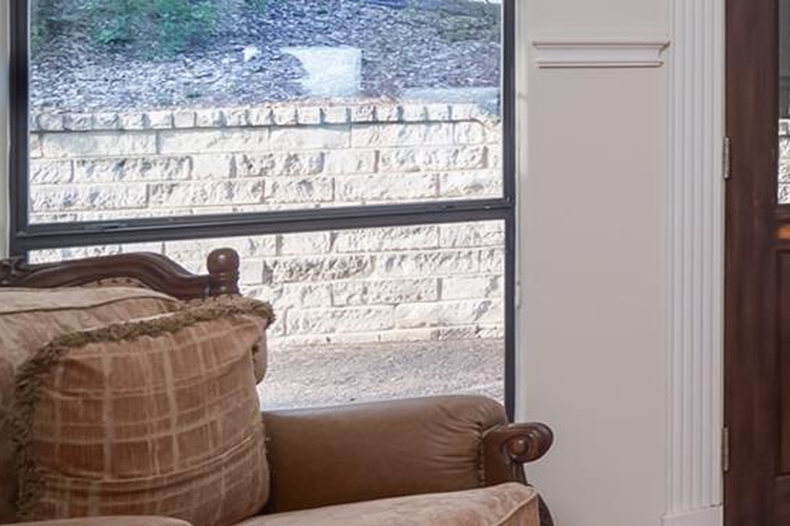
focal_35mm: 59
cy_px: 38
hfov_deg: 21.6
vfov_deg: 22.4
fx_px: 1295
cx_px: 1428
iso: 320
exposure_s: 1/40
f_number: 7.1
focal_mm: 16
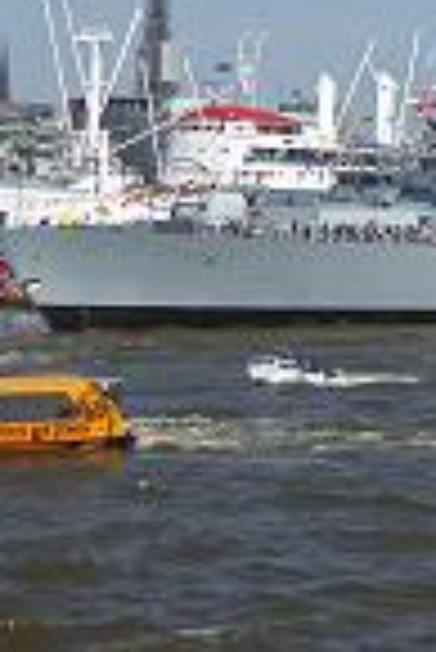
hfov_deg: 10.4
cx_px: 346
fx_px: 2392
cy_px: 216
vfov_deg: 15.5
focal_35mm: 132
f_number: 3.9
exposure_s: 1/1300
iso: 100
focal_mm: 7.8
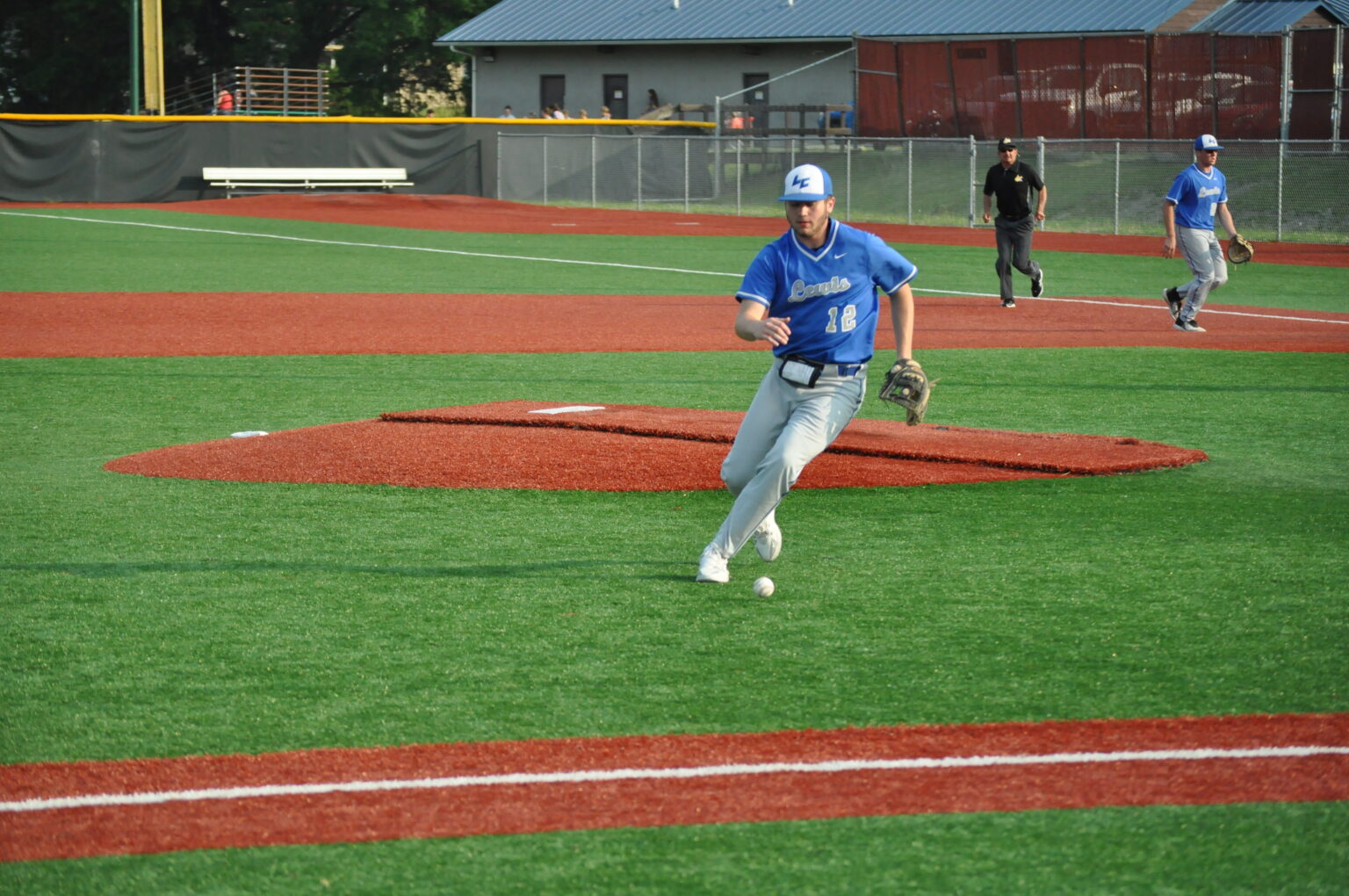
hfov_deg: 14.9
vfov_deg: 9.9
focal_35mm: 138
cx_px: 674
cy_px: 448
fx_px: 5165
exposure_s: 1/4000
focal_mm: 92
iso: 1400
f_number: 4.5
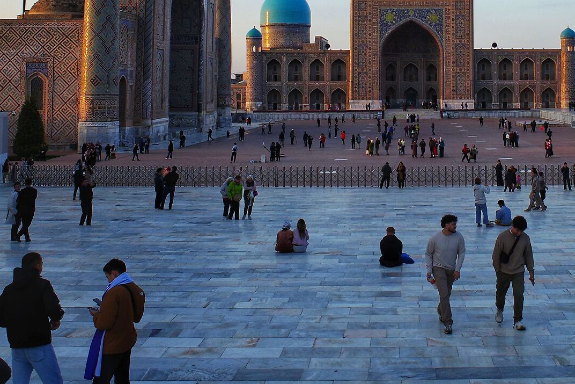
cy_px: 27
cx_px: 418
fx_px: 751
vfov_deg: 27.5
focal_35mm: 47
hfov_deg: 40.9
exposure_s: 1/200
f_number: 3.5
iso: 100
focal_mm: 13.8
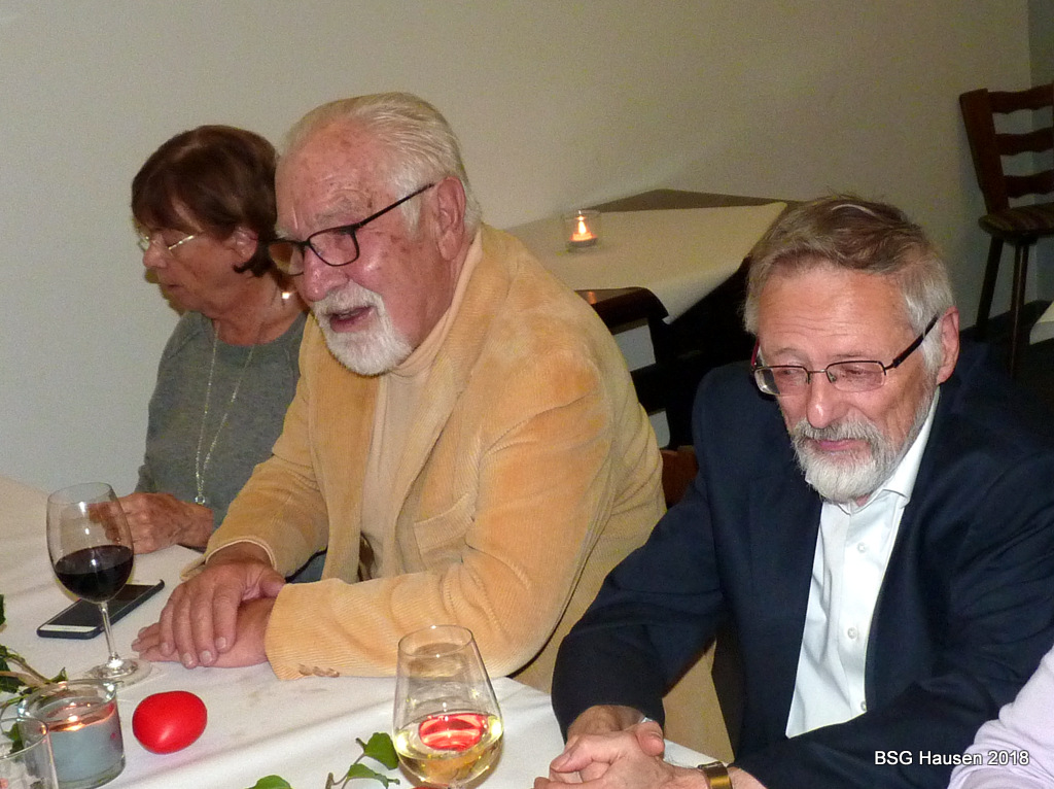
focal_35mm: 27
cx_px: 527
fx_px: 821
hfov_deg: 65.4
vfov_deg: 51.3
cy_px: 394
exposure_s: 1/30
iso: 250
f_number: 2.8
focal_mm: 4.8
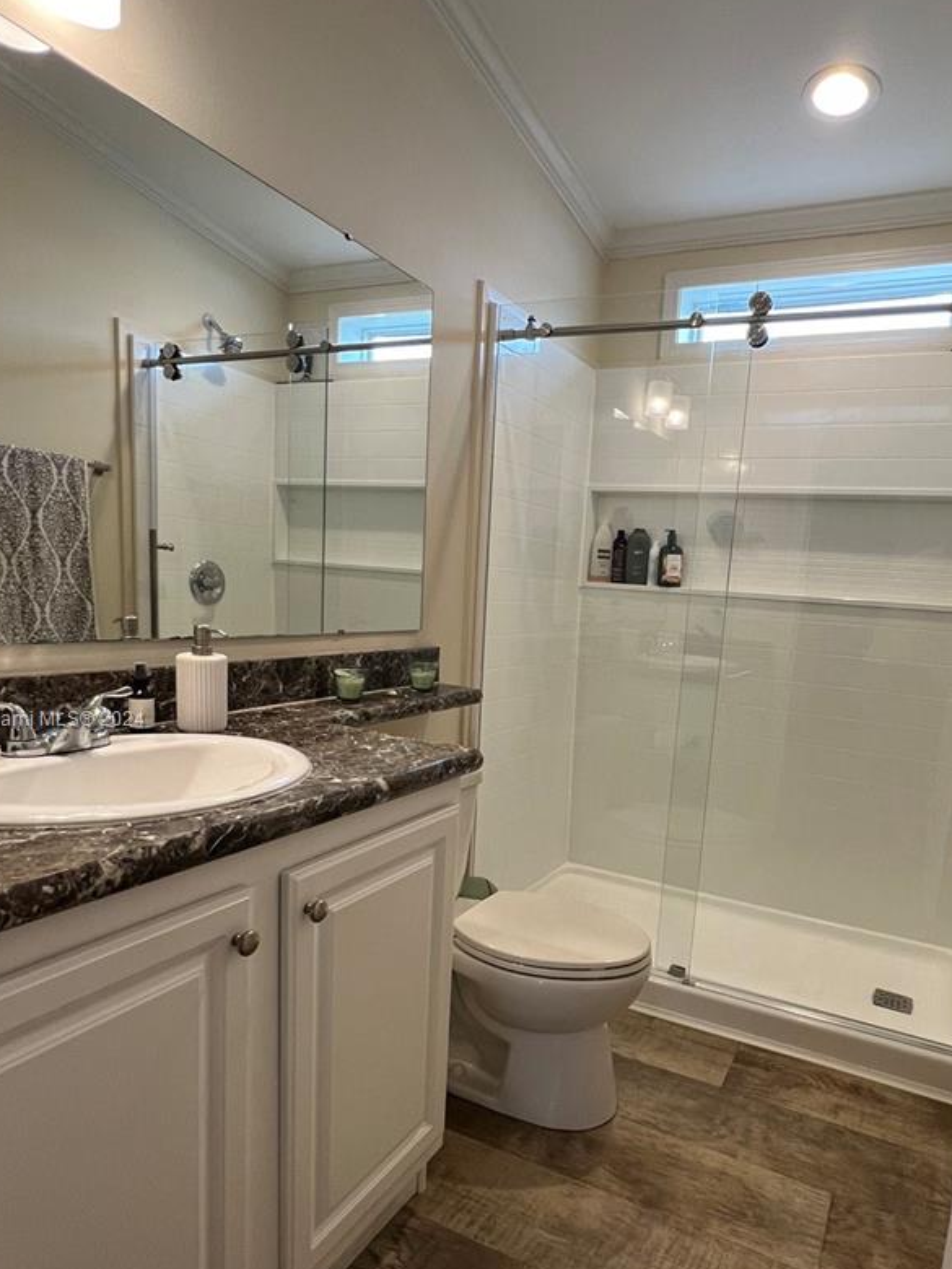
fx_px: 733
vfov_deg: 81.3
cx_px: 579
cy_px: 721
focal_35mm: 20
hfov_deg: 65.2
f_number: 1.8
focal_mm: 1.57
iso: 160
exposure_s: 1/120
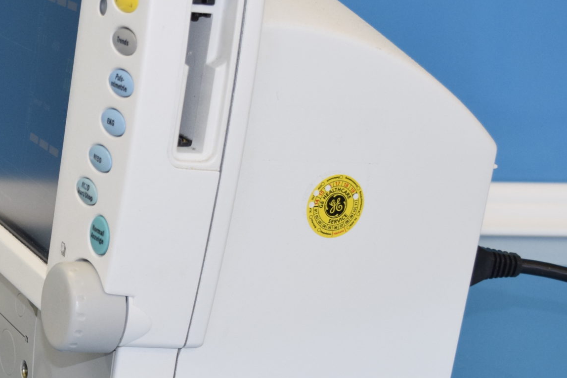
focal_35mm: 97
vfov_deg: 14.1
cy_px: 224
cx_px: 5
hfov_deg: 20.4
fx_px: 1529
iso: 1000
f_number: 5.6
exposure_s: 1/90
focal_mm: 29
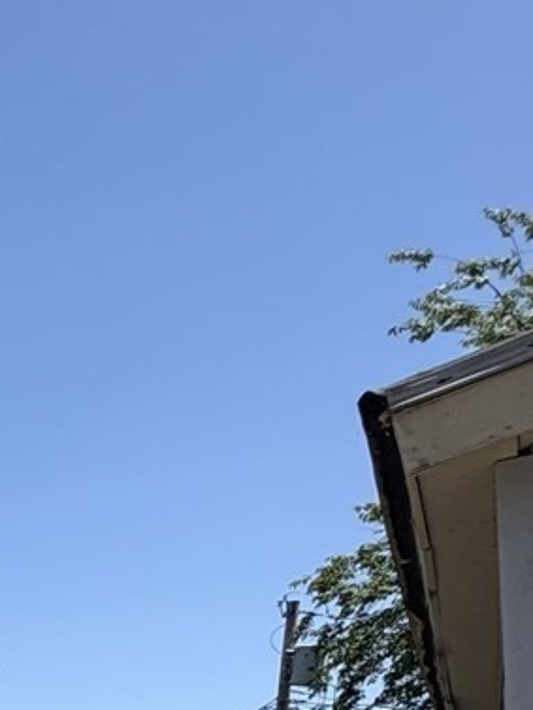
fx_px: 1170
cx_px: -520
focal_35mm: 57
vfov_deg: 27.8
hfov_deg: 18.0
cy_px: 932
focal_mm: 2.22
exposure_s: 1/1536
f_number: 2.2
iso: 50
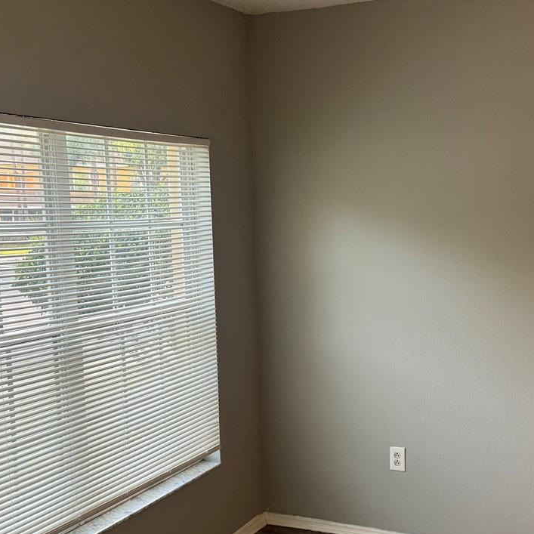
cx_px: 287
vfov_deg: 35.2
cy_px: 332
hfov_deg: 35.3
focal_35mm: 48
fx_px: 838
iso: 160
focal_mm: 6.76
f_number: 1.78
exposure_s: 1/120
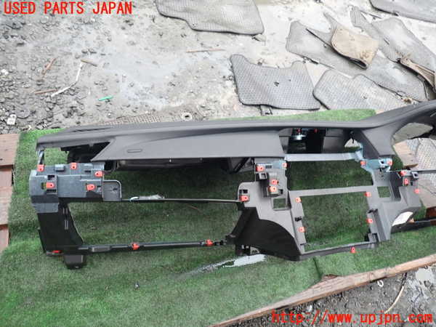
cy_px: 164
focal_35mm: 25
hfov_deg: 69.4
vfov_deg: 54.9
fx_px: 315
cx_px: 218
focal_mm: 4.5
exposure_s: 1/40
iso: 200
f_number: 2
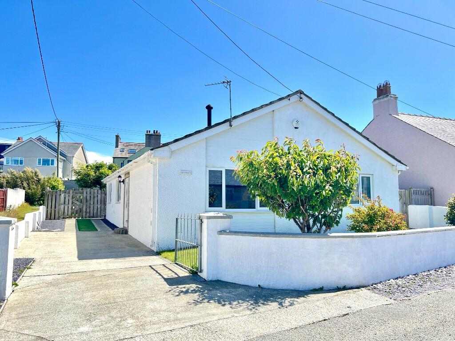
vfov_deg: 53.1
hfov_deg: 67.3
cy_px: 170
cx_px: 228
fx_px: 342
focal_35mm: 26
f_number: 1.5
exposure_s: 1/1751
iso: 50
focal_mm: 5.7
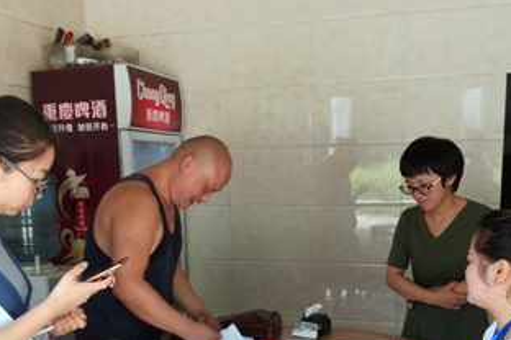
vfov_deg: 29.2
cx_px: 247
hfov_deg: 43.6
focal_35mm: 45
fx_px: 639
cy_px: 275
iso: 100
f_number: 2
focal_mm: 3.79
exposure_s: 1/40
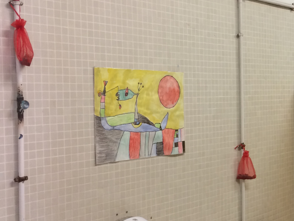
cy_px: 117
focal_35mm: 67
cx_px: 290
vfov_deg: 21.9
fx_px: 569
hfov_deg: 27.4
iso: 64
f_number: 2.2
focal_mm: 4.15
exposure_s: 1/33
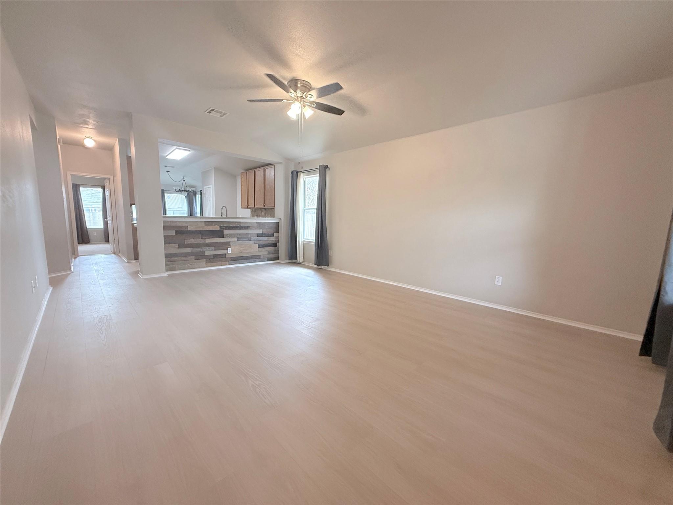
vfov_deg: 85.7
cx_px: 336
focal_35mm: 14
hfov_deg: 102.1
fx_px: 272
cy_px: 252
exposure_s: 1/120
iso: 400
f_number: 2.2
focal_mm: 2.22
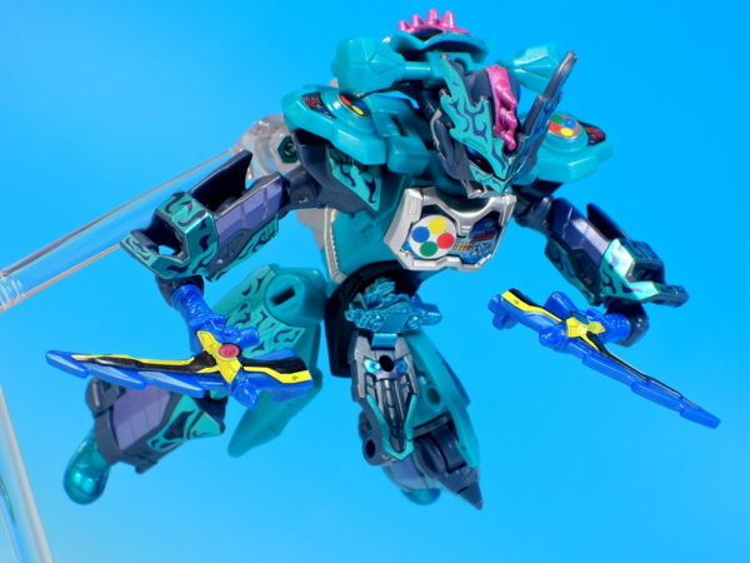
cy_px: 282
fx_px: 2600
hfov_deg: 16.4
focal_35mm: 120
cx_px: 375
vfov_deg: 12.3
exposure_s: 1
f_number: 7.1
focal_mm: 25.5
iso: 80
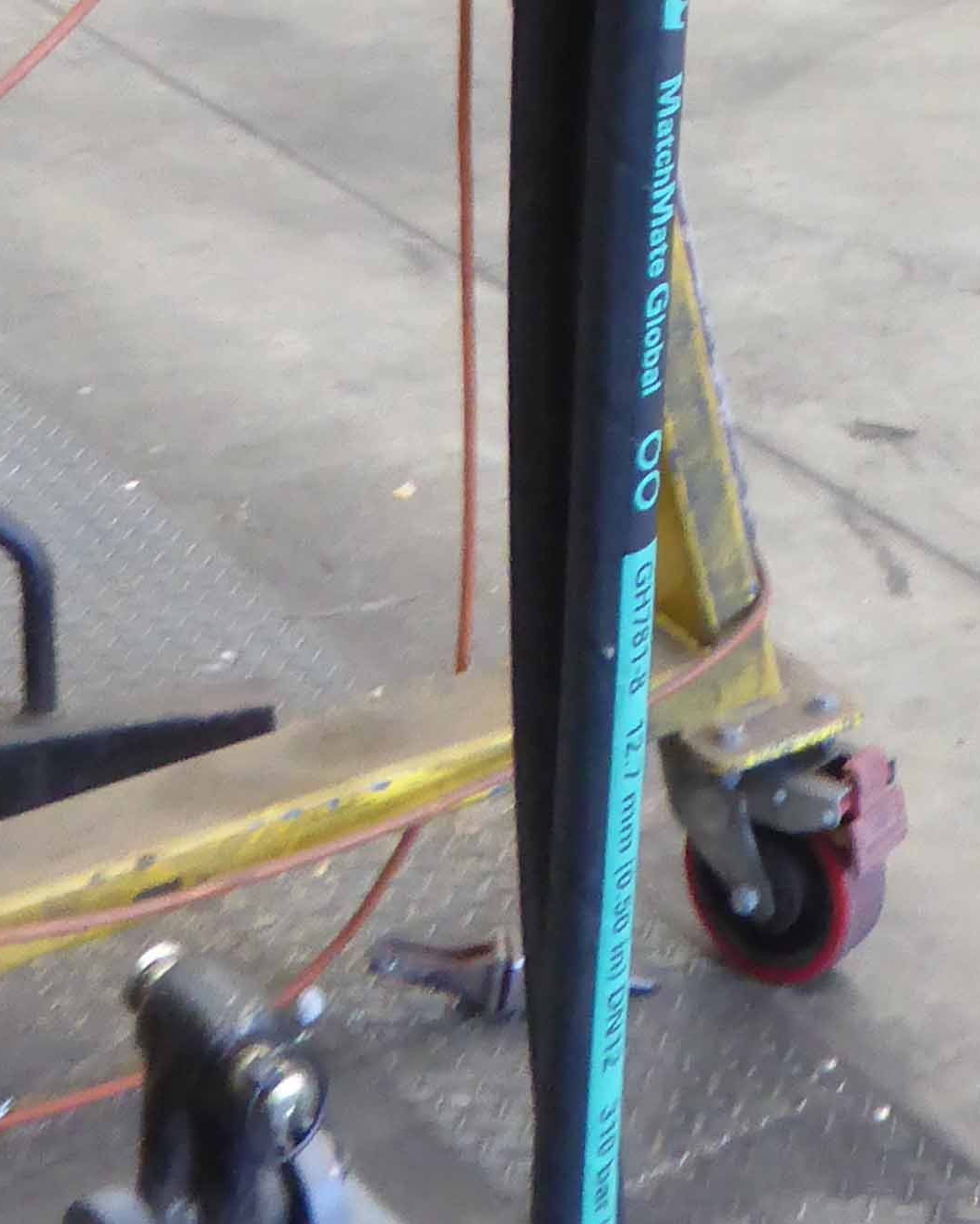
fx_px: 3262
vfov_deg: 18.3
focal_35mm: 90
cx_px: 1556
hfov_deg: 15.5
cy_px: -723
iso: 400
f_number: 3.3
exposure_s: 1/60
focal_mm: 4.3
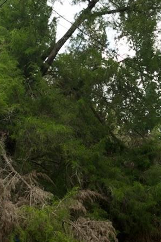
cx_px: -14
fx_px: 543
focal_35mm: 81
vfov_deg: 25.1
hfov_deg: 16.4
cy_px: 113
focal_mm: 20
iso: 100
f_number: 5.6
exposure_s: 1/80
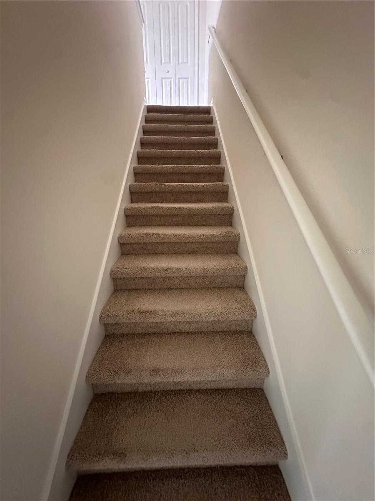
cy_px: 250
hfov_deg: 85.7
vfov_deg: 102.1
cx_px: 188
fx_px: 202
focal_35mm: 14
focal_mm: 2.22
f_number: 2.2
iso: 1250
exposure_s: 1/42
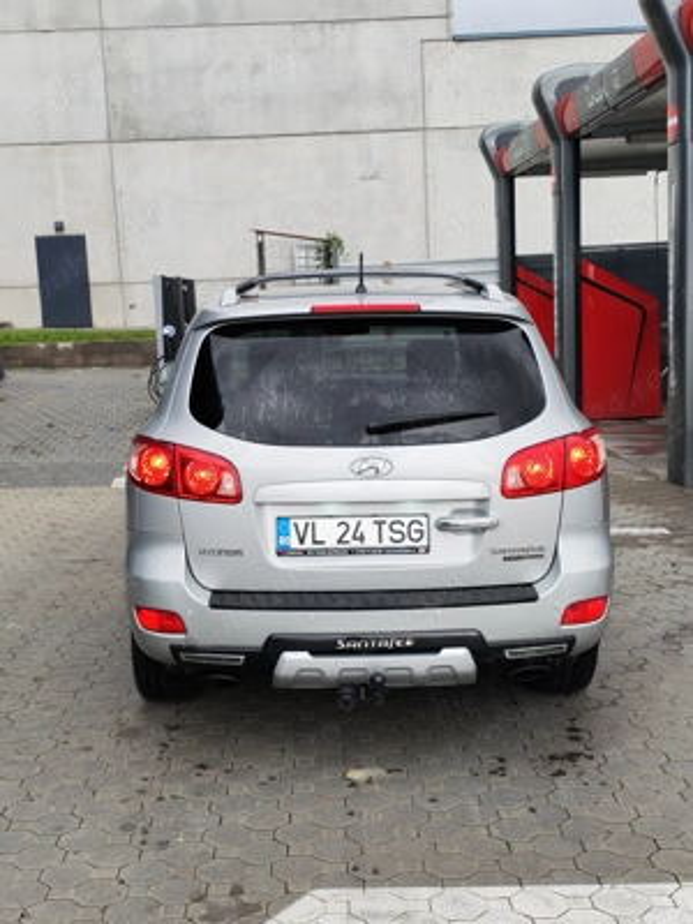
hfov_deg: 31.5
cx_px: 346
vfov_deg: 41.2
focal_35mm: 46
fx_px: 1228
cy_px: 462
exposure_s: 1/100
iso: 125
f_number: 1.9
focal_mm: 6.12
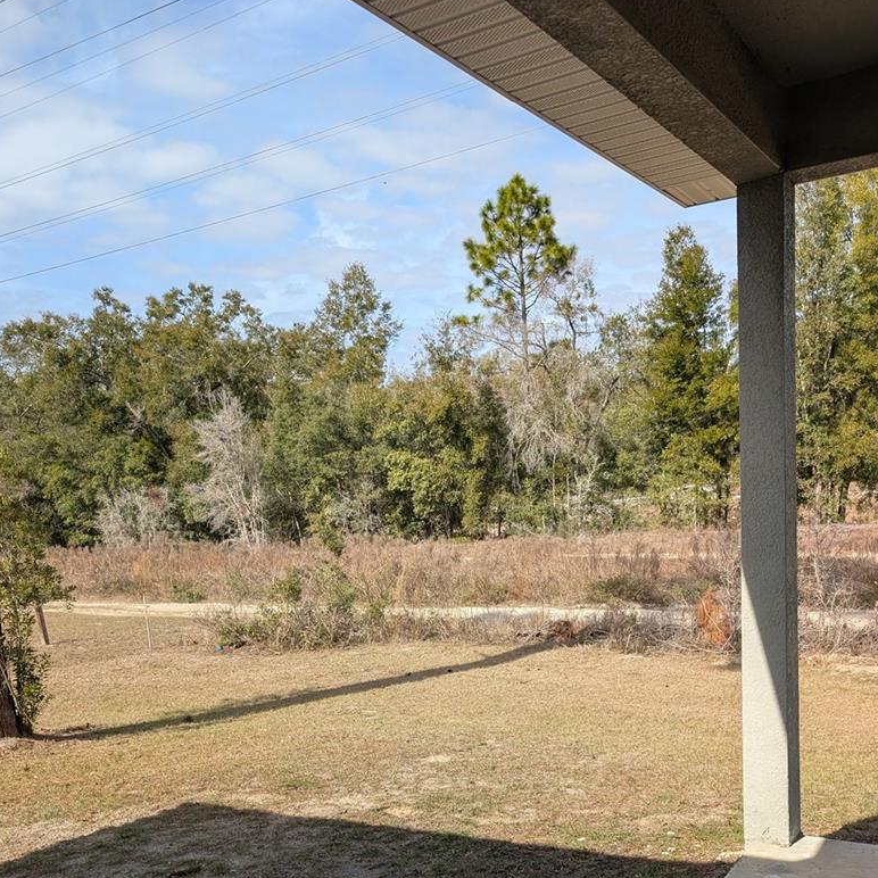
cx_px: 474
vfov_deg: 48.0
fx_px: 947
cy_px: 653
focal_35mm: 33
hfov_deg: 49.7
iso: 21
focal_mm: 6.9
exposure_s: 1/460
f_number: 1.68
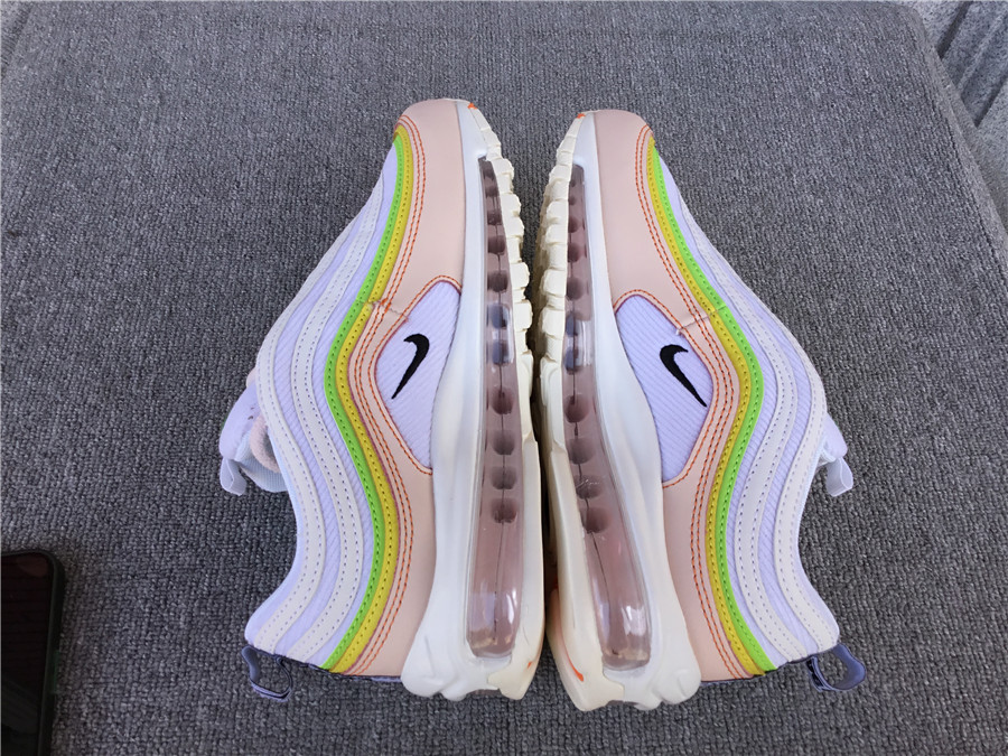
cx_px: 504
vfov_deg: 45.4
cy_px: 378
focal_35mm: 31
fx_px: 903
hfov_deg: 58.4
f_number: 2.4
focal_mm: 3.3
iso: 25
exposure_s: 1/206
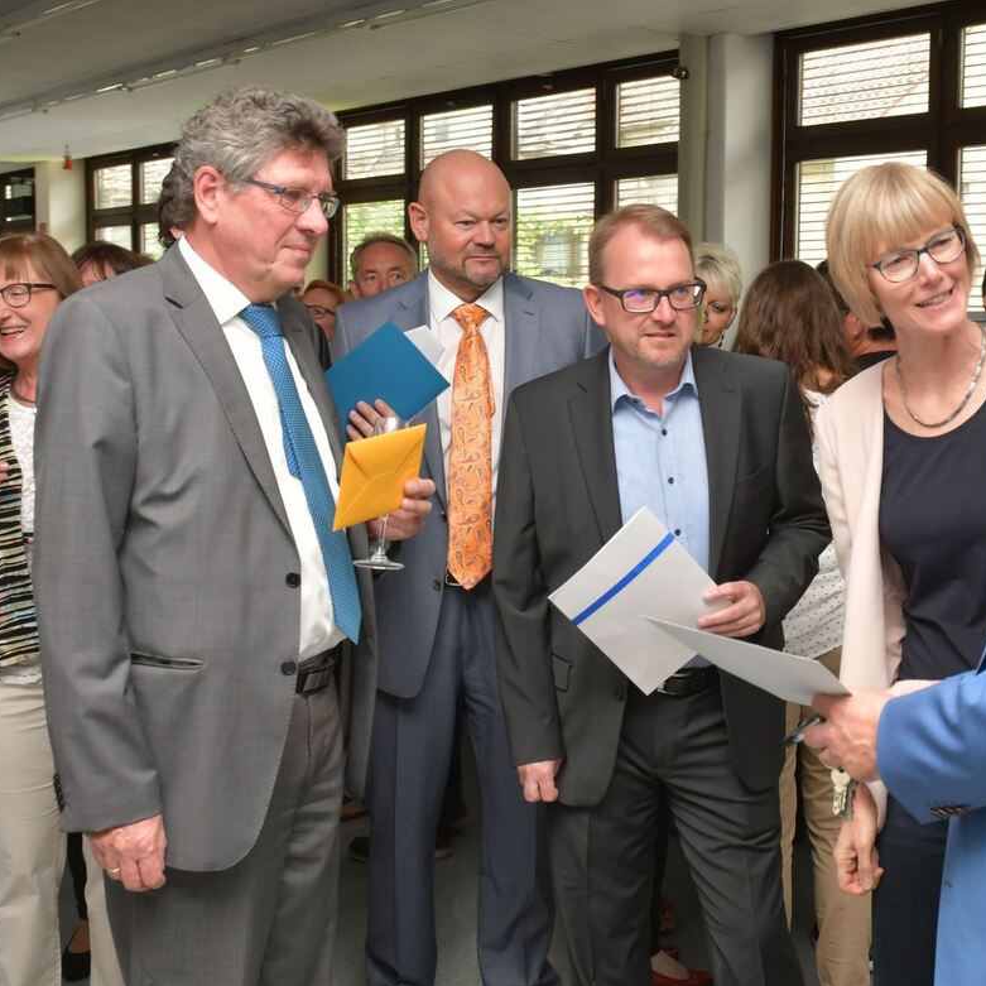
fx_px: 1515
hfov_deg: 35.6
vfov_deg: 36.1
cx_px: 688
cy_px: 484
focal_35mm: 47
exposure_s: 1/60
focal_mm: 24
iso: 500
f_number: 6.3
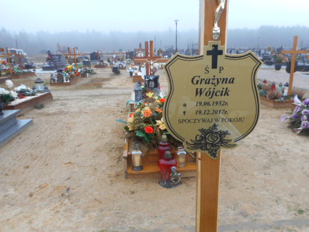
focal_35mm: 25
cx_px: 154
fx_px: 223
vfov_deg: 54.9
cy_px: 116
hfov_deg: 69.4
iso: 110
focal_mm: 4.5
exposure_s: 1/30
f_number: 3.7
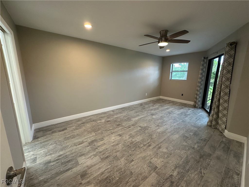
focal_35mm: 14
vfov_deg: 85.7
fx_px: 101
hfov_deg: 102.1
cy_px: 94
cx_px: 124
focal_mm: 2.22
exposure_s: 1/60
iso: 160
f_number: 2.2
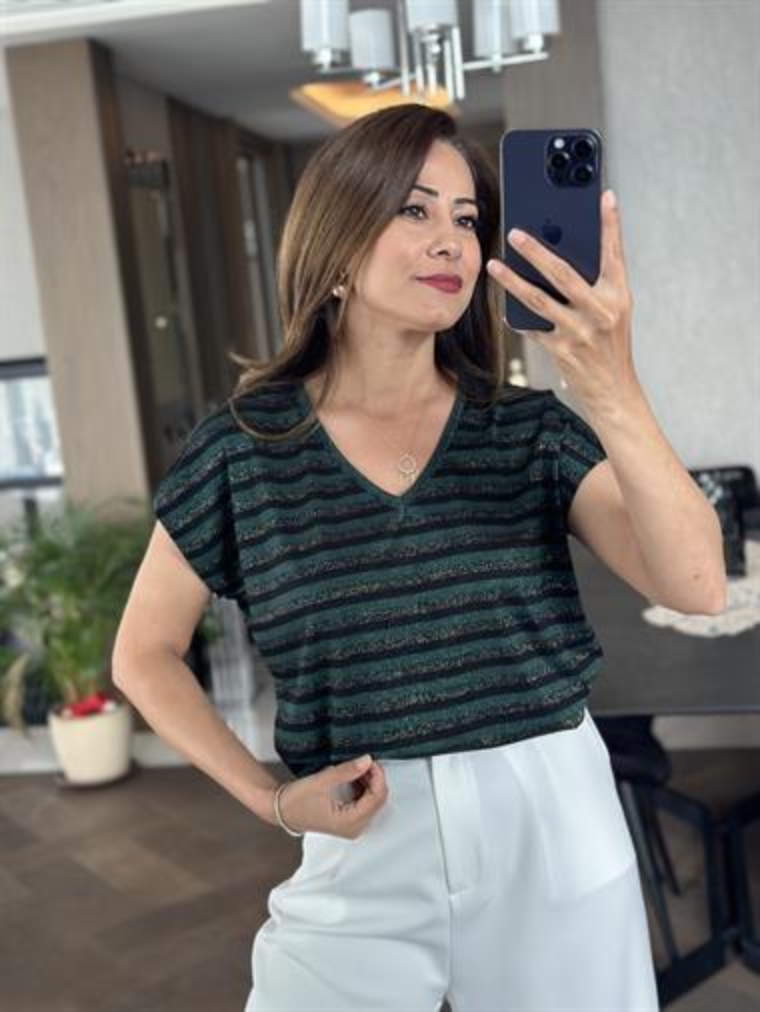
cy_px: 506
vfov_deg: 39.6
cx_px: 380
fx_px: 1404
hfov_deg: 30.3
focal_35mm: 48
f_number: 1.78
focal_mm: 6.86
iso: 200
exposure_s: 1/60
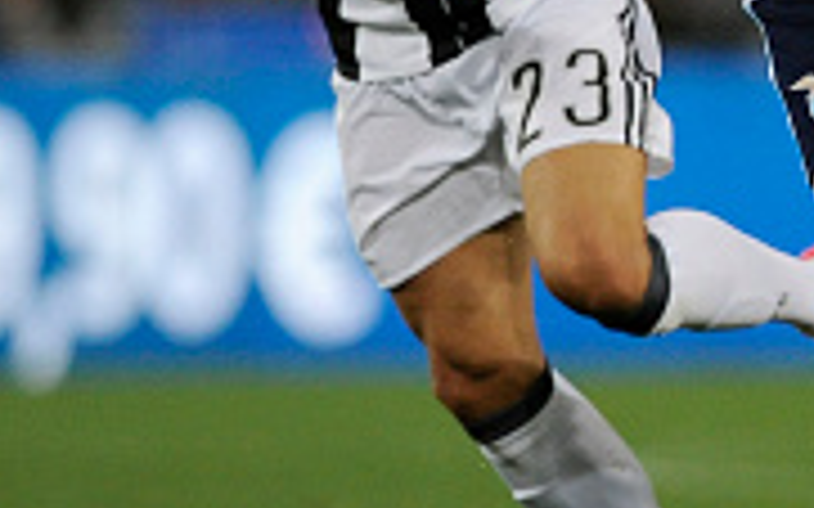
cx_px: 1259
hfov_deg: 1.6
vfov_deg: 1.0
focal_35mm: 1340
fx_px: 29718
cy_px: -43
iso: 2000
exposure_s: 1/800
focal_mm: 400
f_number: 3.2
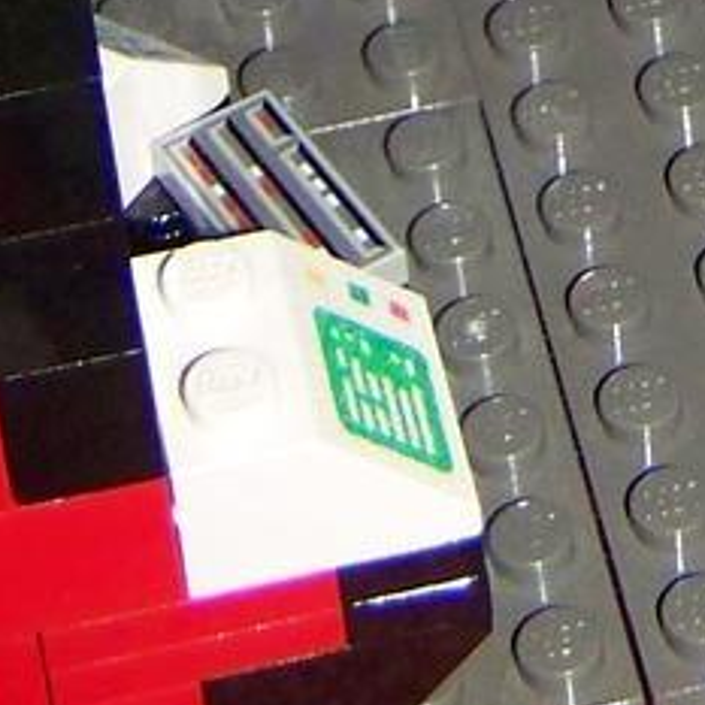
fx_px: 5092
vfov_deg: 6.9
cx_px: 1014
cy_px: -1570
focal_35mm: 221
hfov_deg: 7.8
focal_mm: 6.3
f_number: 2.8
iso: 200
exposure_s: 1/30
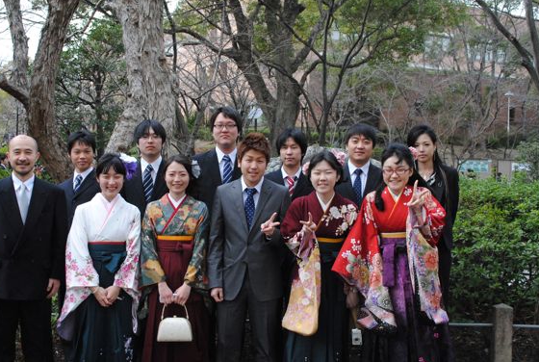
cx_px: 234
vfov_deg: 28.2
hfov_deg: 41.0
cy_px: 186
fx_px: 720
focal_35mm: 48
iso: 800
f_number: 8
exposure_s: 1/250
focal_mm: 28
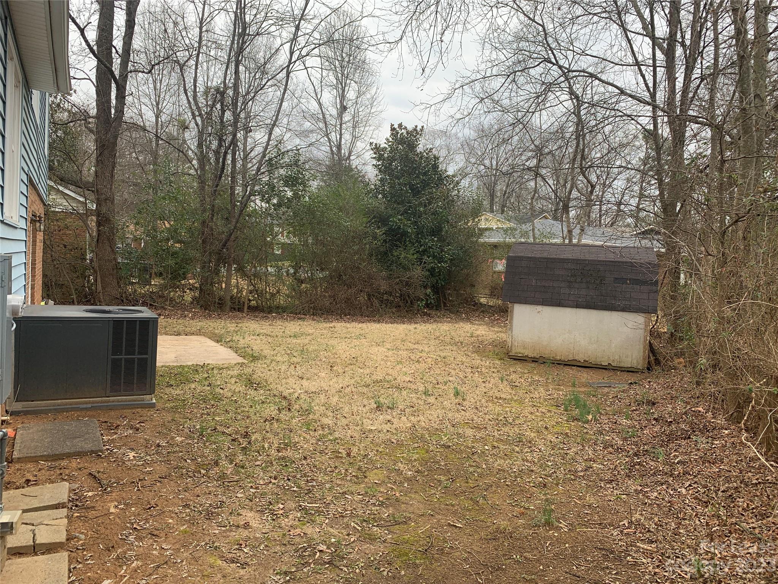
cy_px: 292
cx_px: 389
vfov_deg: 53.1
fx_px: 584
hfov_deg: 67.3
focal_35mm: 26
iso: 25
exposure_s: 1/444
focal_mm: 4.25
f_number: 1.8
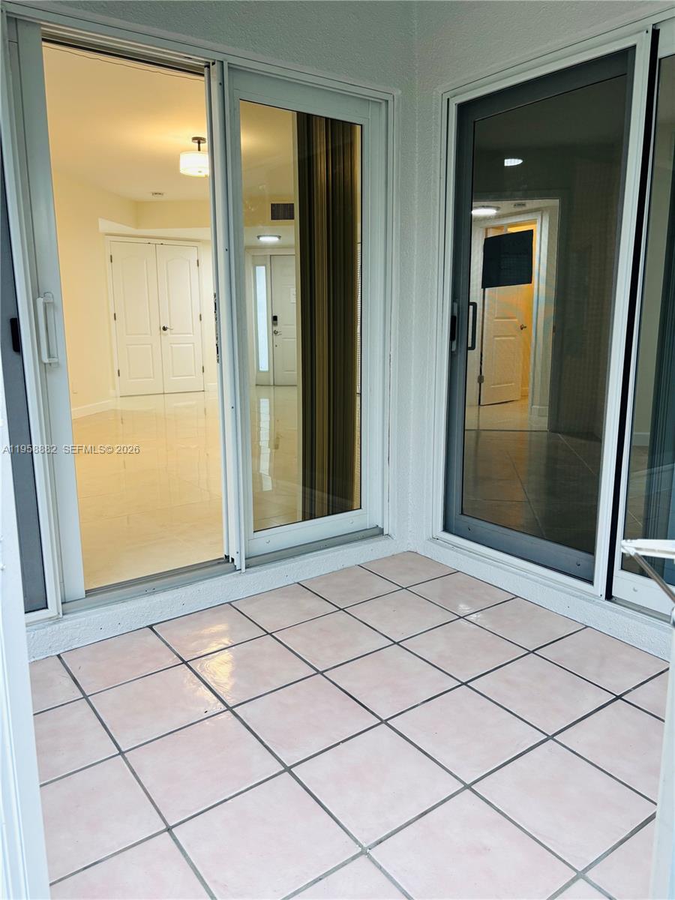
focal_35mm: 26
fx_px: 676
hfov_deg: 53.1
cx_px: 338
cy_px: 450
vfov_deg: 67.3
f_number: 1.6
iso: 100
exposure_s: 1/60
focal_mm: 5.96
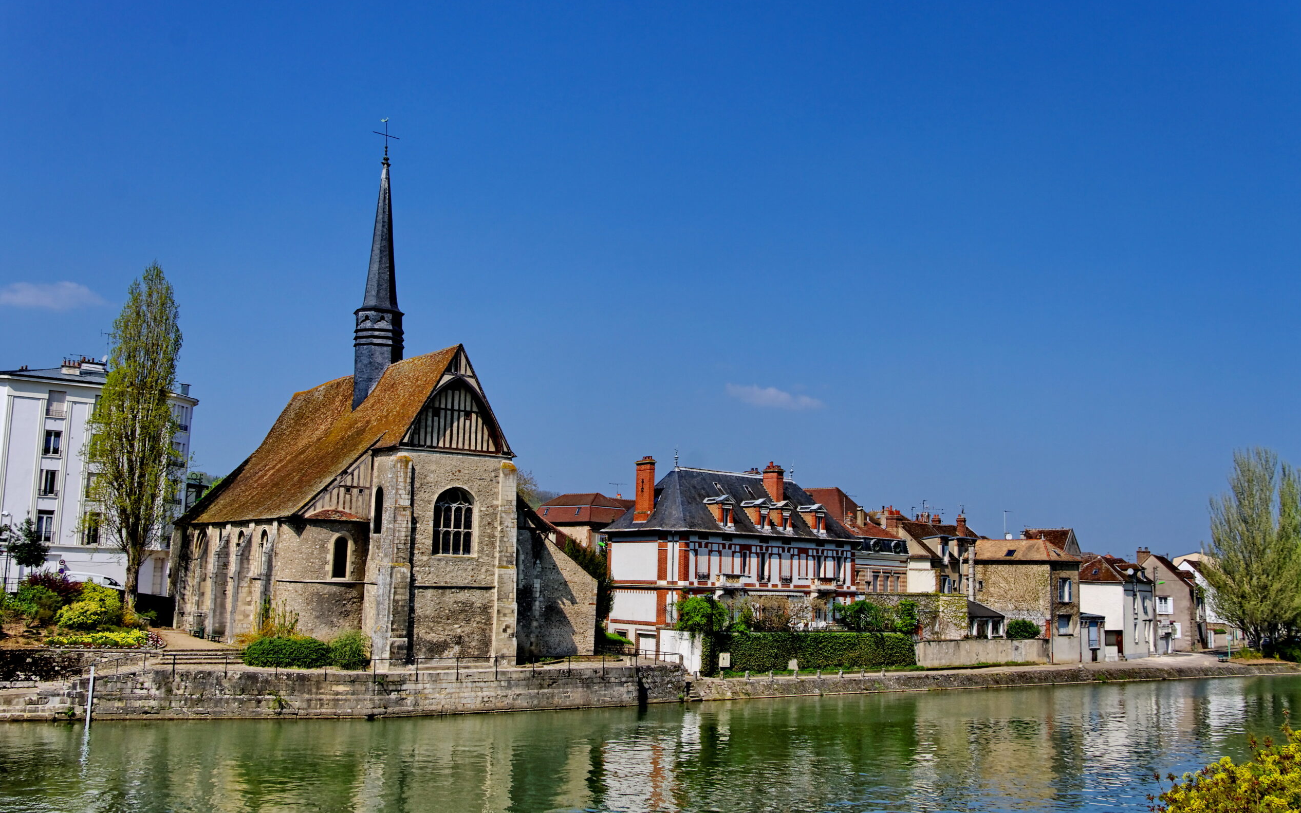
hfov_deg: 54.4
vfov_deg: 35.6
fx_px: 1265
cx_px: 657
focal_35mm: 36
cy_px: 403
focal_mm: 23.1
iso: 200
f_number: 9.5
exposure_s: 1/500
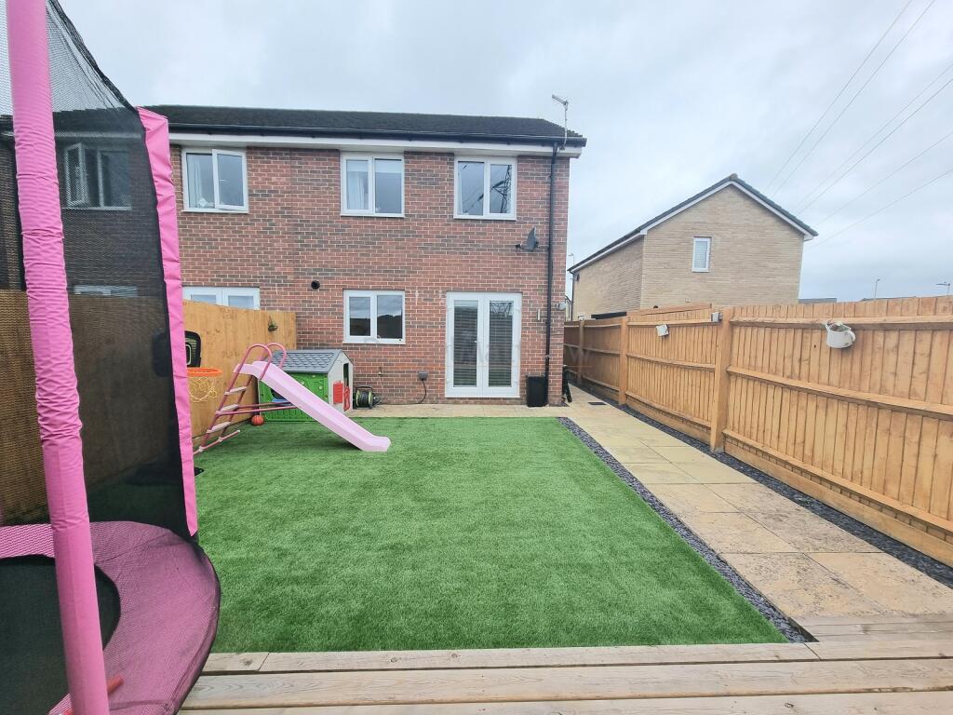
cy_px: 358
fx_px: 358
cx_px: 476
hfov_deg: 106.2
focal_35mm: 13
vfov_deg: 89.9
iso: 50
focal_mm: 2.2
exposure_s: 1/667
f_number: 2.2
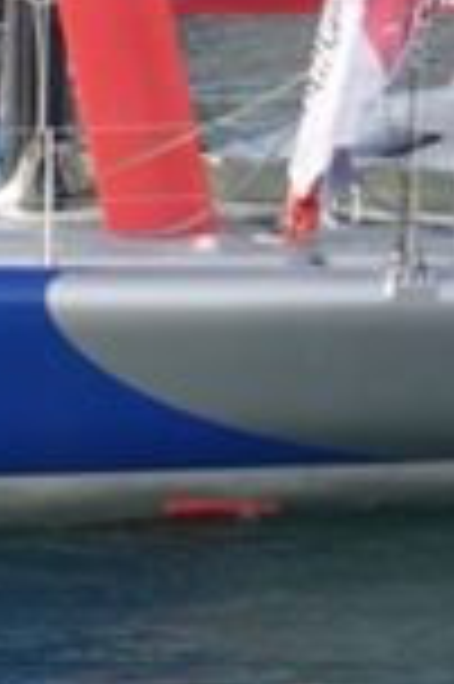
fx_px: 8380
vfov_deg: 4.7
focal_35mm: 442
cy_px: -32
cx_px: -674
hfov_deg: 3.1
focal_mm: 70
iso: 100
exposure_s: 1/125
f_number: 6.3
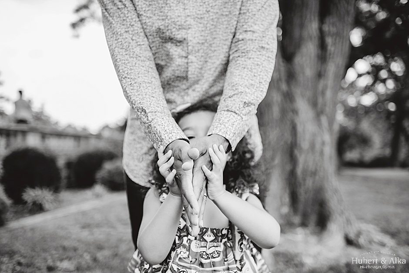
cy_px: 136
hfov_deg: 54.4
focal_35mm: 35
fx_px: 398
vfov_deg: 37.9
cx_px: 204
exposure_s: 1/1600
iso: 250
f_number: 1.8
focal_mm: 35
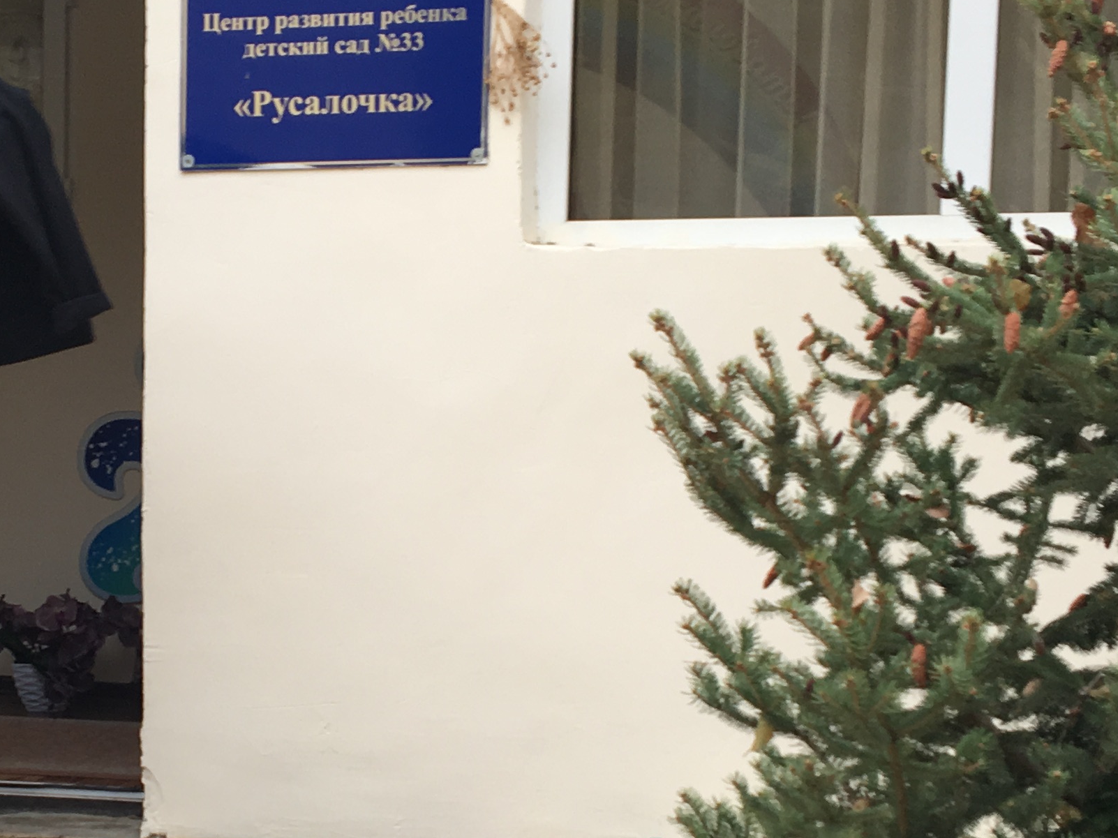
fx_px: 2357
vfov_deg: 20.1
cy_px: 559
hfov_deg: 26.4
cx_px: 320
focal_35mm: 73
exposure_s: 1/176
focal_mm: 4.15
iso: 25
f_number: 2.2
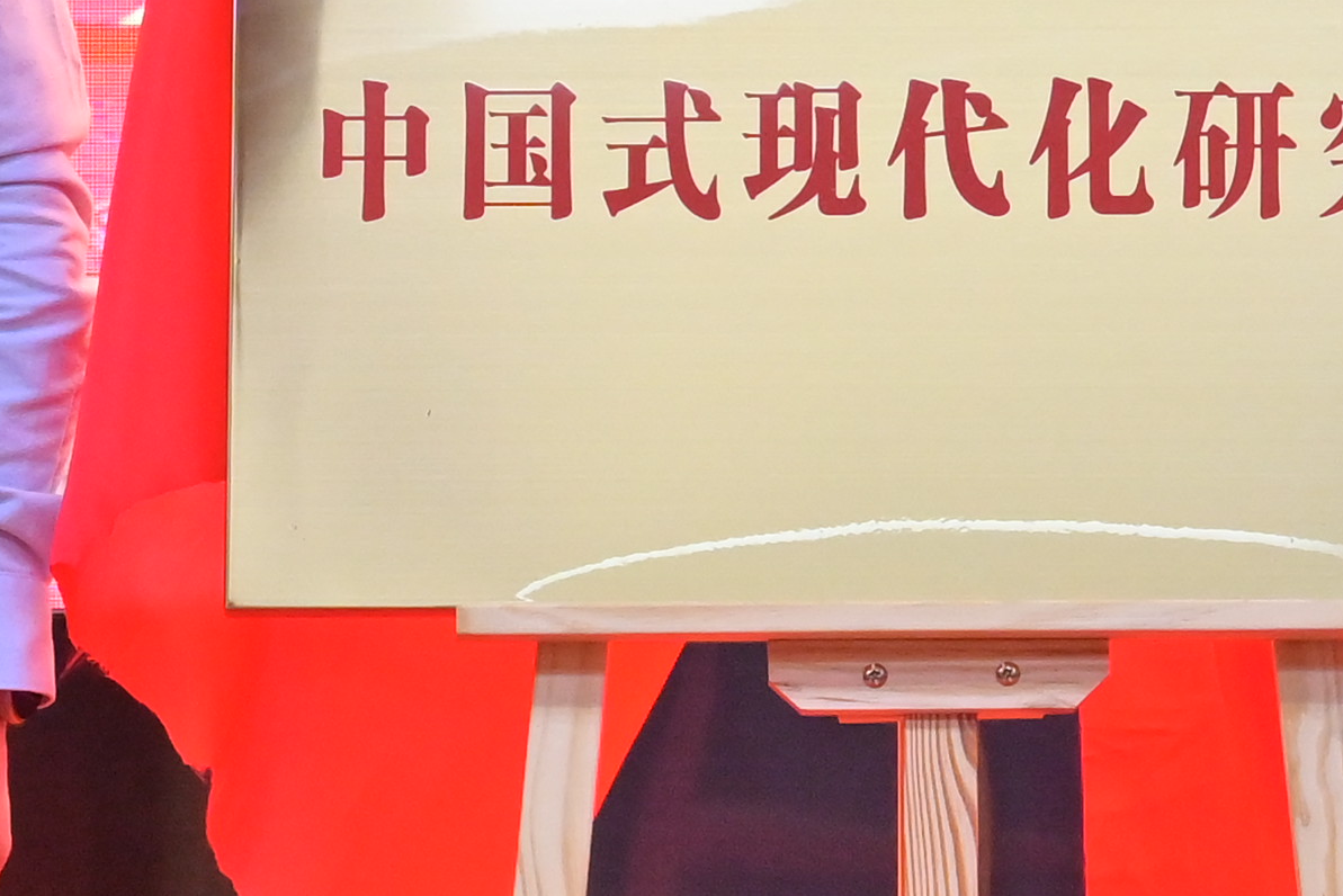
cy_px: 349
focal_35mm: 256
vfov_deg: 5.4
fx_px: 9552
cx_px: 856
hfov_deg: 8.0
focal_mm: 37
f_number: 5.6
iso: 1000
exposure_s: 1/200
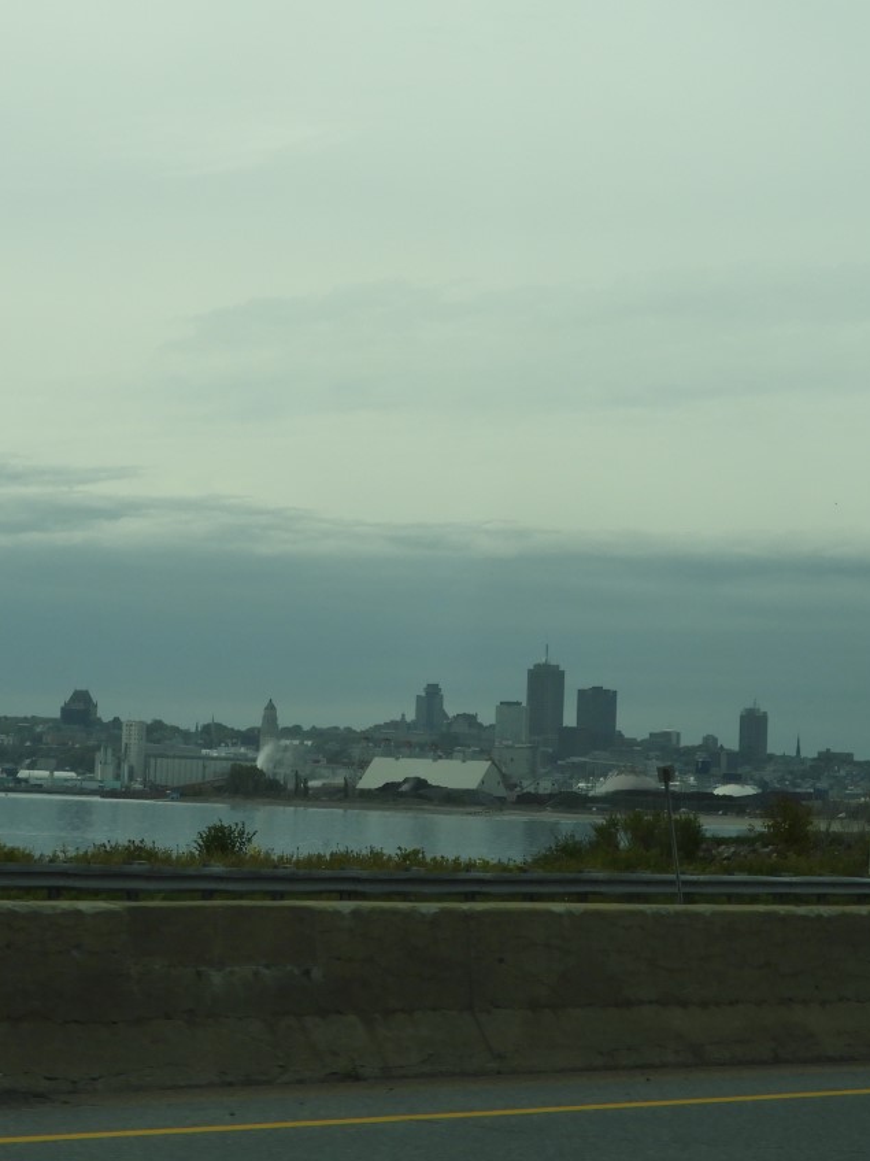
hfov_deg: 12.4
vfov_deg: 16.5
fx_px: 3989
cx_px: 318
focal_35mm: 119
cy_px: 498
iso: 100
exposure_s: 1/1000
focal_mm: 12.5
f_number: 4.5
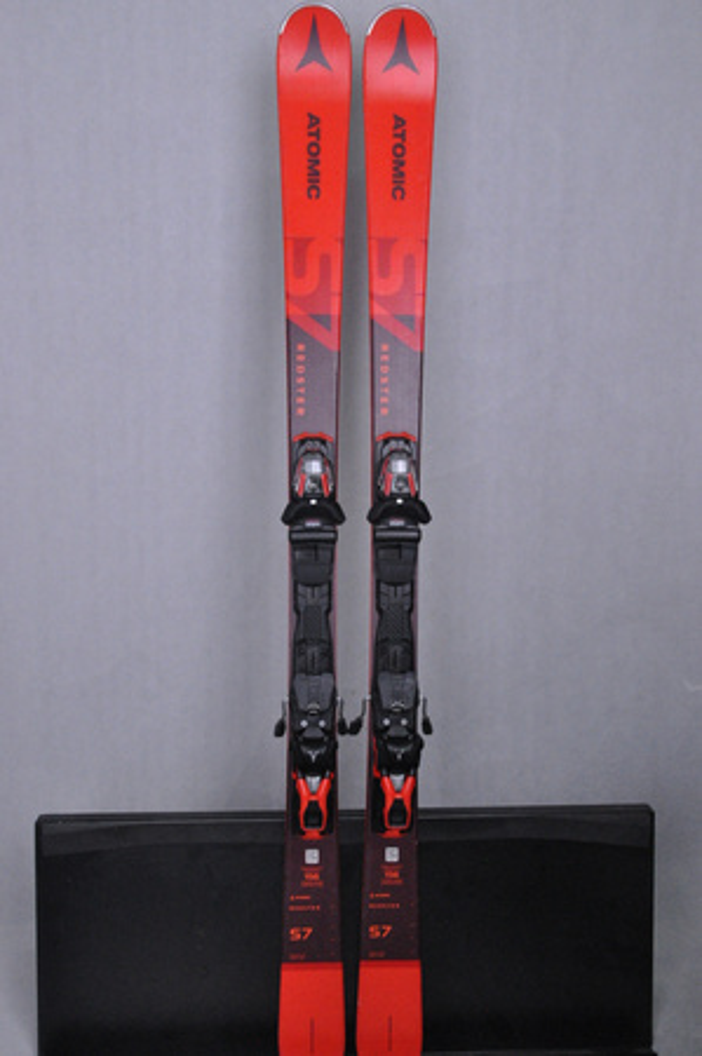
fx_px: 1099
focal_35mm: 38
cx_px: 351
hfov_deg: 35.4
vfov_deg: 51.3
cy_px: 528
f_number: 9.5
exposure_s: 1/125
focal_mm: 25
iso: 3200
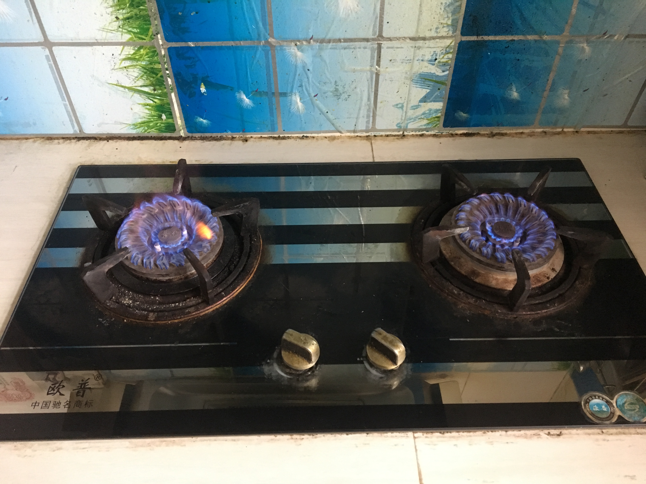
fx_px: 541
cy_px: 242
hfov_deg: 61.7
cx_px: 323
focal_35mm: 29
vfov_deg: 48.2
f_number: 2.2
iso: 320
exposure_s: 1/17
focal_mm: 4.15
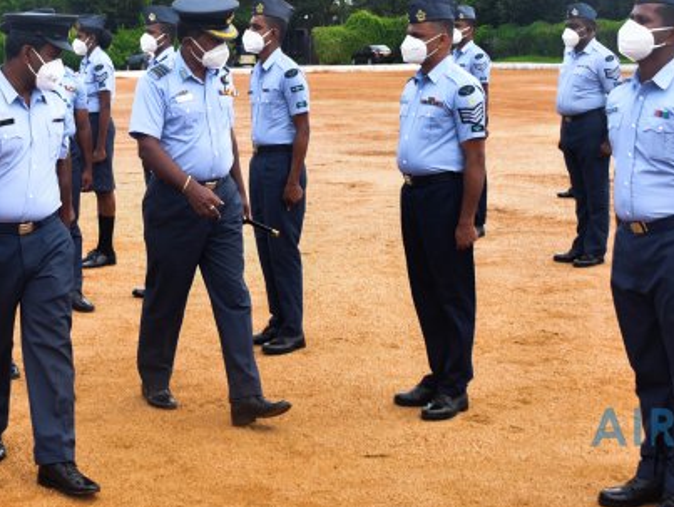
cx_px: 392
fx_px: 780
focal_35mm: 40
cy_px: 197
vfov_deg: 35.9
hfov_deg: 46.6
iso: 200
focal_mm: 28
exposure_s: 1/125
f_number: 8
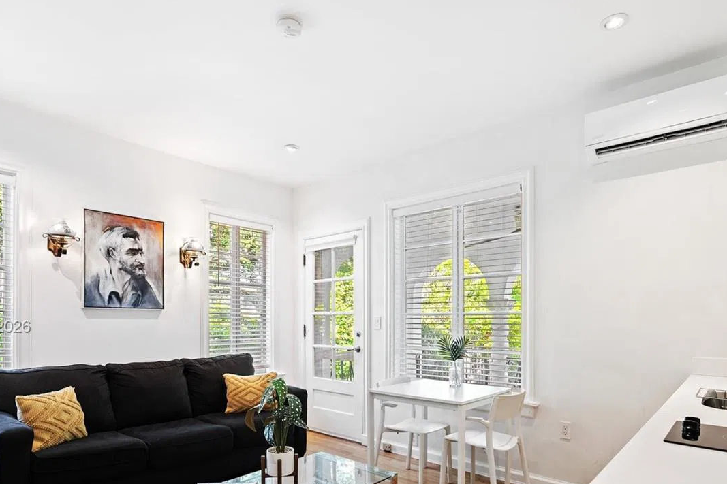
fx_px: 424
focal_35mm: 21
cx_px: 363
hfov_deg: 81.2
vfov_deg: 58.0
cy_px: 328
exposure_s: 1/20
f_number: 2.8
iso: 100
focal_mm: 14
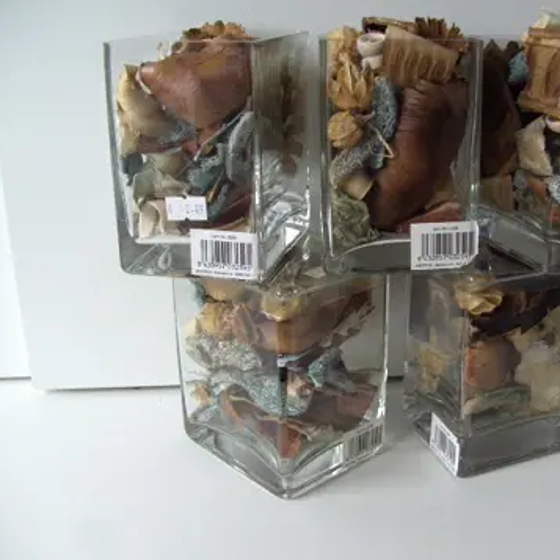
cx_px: 364
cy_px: 279
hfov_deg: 38.0
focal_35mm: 44
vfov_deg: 38.3
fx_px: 805
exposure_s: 1/25
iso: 100
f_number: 2.8
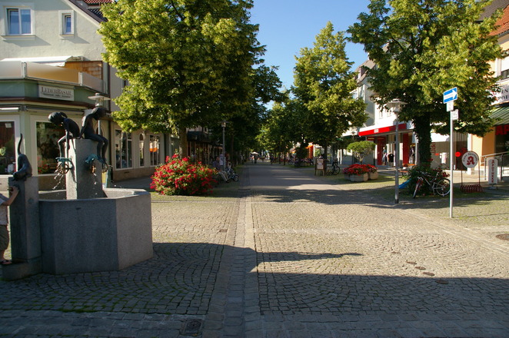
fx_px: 381
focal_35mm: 27
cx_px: 254
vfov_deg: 47.8
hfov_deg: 67.4
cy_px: 169
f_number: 8
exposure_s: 1/500
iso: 400
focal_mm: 18
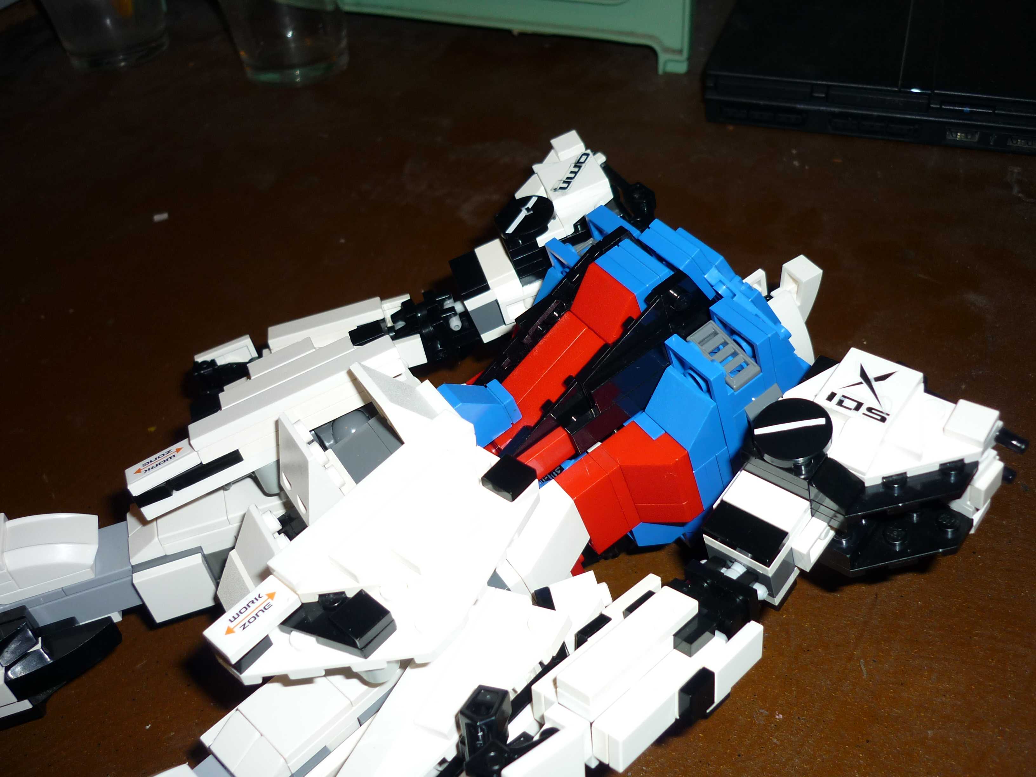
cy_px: 388
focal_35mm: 33
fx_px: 988
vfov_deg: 42.9
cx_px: 518
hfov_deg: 55.4
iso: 100
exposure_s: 1/30
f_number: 2.8
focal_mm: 5.5
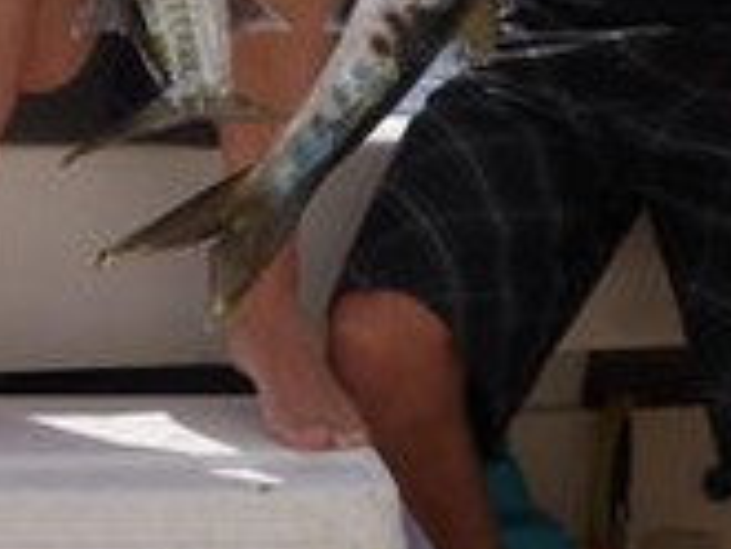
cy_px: -106
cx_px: 394
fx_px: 2261
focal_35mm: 107
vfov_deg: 13.5
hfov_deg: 18.4
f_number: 3.3
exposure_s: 1/1000
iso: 100
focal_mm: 4.9
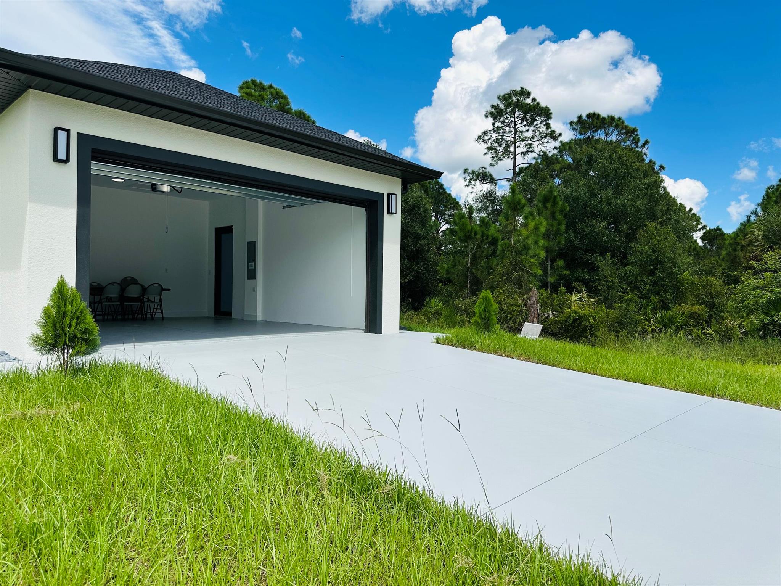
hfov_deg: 71.6
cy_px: 293
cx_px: 390
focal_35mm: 24
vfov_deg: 56.8
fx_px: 541
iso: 80
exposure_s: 1/5263
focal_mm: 6.86
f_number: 1.78
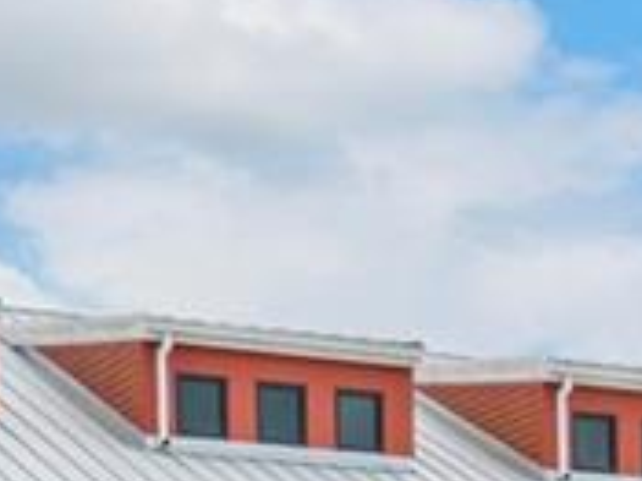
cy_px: 991
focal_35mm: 180
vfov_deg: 7.8
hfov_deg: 10.5
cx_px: 1013
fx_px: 3336
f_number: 9.5
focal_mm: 32
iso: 160
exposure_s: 1/750
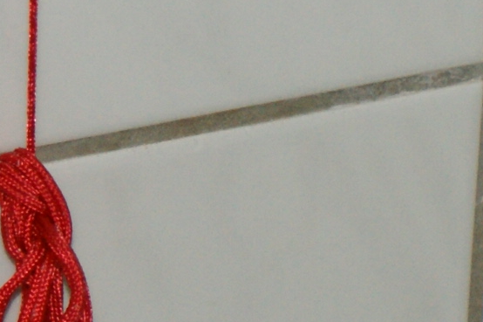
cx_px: 153
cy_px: -37
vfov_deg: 3.3
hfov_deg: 5.0
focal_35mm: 415
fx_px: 5567
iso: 400
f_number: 5.6
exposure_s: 1/60
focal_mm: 45
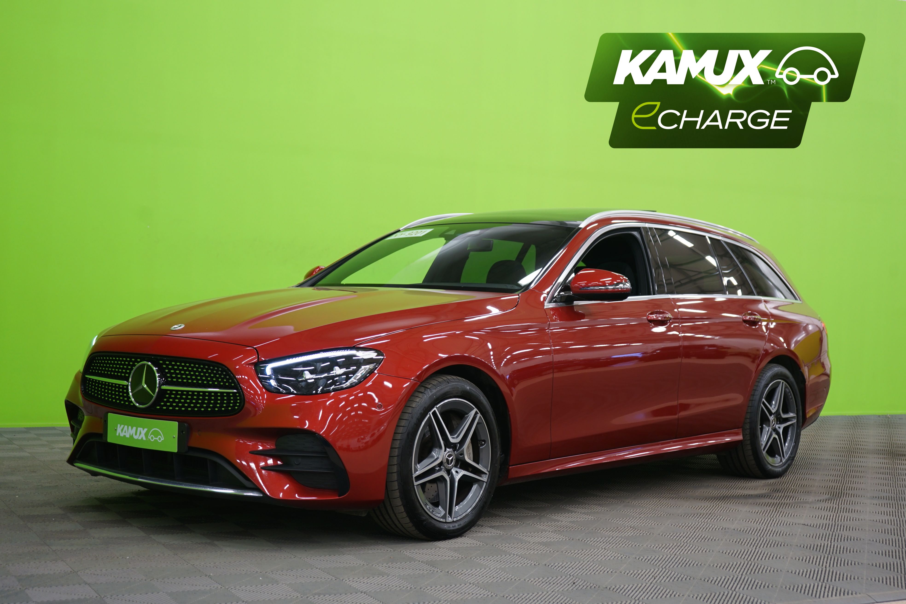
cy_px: 302
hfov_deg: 39.6
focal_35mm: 50
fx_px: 1258
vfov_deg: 27.0
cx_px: 453
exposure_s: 1/8
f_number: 4.5
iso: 400
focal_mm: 50
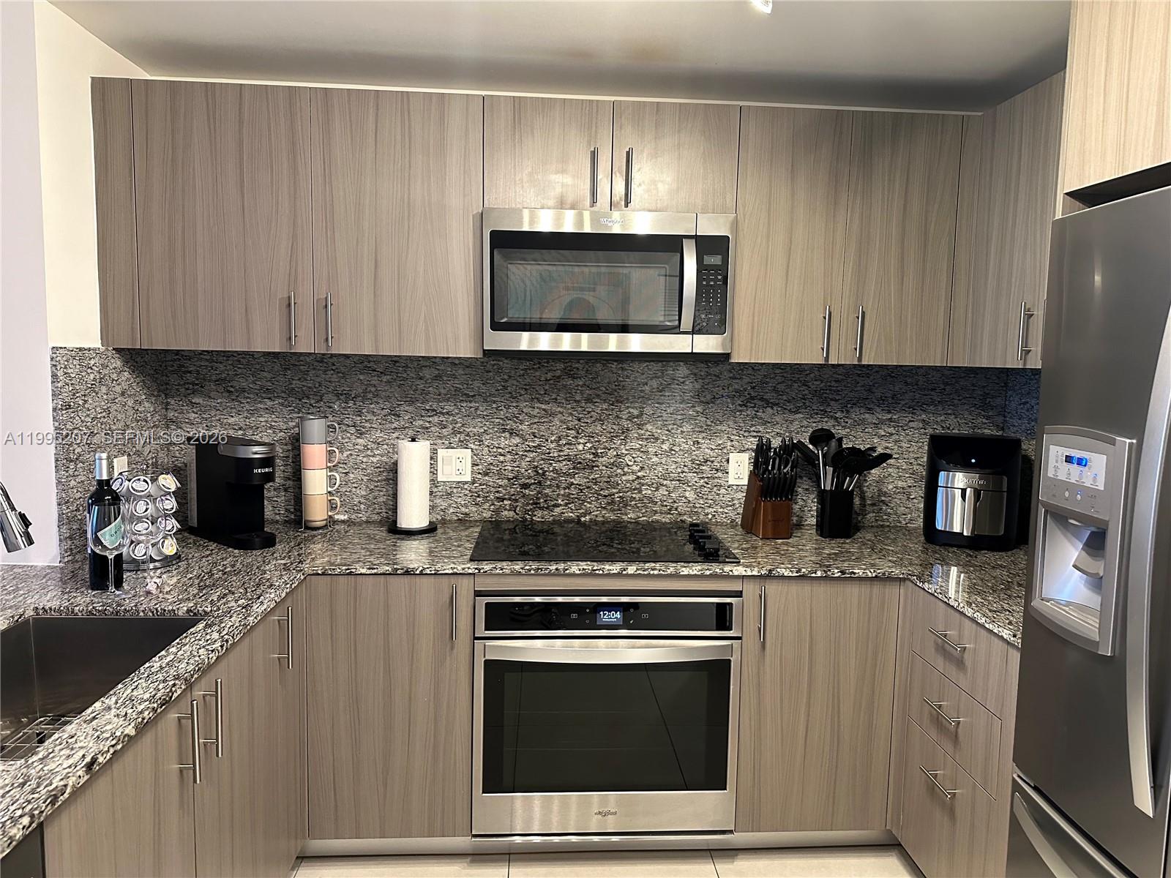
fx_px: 812
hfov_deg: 71.6
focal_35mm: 24
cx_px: 586
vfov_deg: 56.8
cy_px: 439
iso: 500
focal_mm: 6.86
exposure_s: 1/60
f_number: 1.78
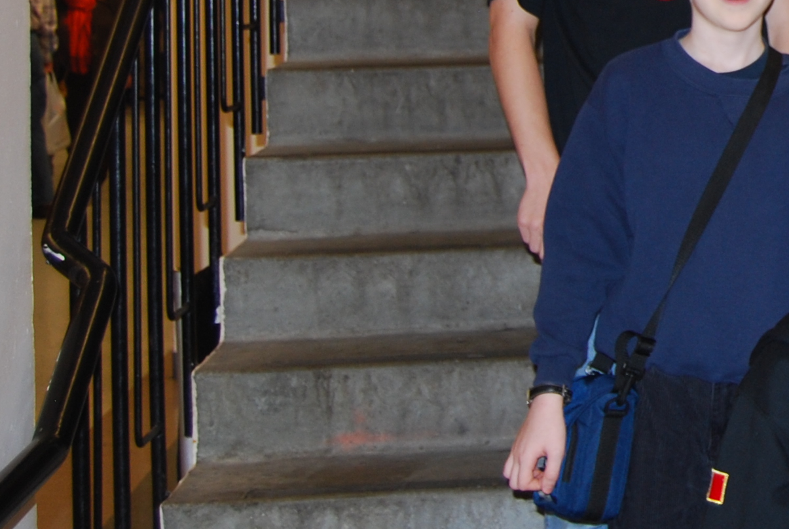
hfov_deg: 17.5
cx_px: 1148
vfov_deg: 12.5
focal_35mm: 106
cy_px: -169
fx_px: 2326
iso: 200
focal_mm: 22
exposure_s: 1/60
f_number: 3.8
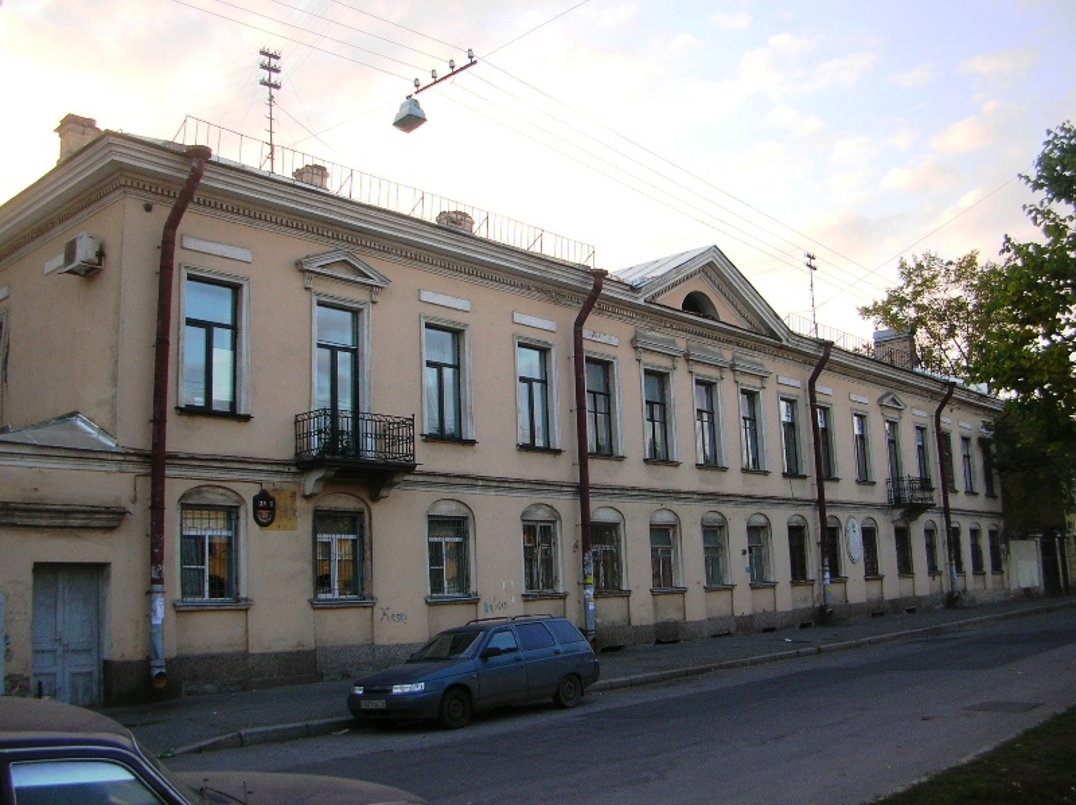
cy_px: 402
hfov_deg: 52.7
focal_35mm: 35
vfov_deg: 40.7
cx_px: 538
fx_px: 1087
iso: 50
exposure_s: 1/159
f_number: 2.8
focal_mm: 5.8
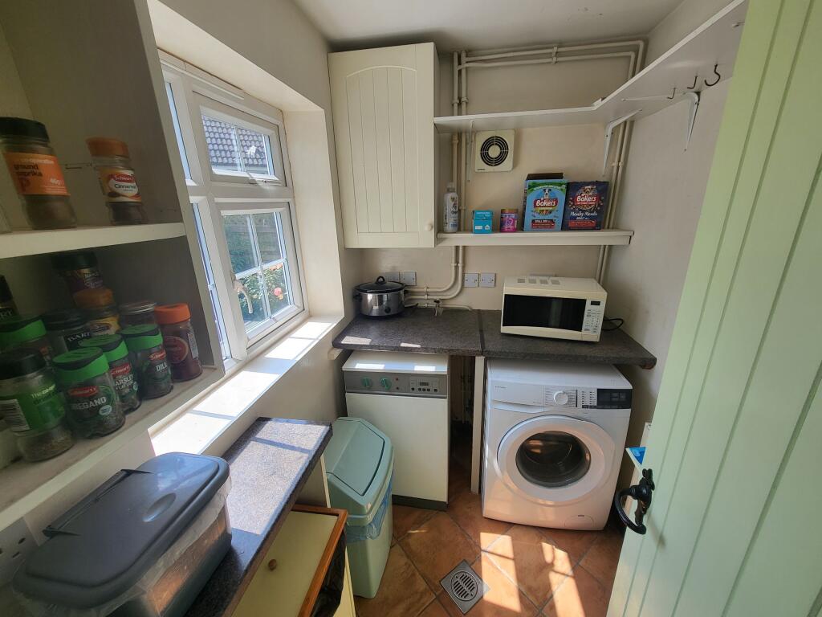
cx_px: 411
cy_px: 308
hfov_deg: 106.2
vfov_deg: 89.9
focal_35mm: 13
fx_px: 309
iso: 32
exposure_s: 1/161
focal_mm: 1.74
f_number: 2.2
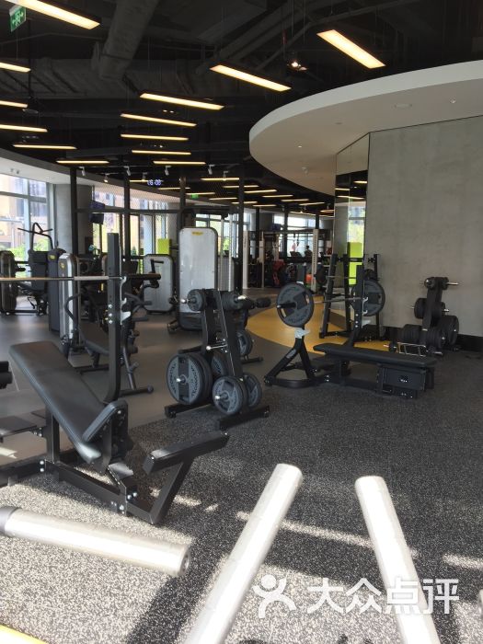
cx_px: 242
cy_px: 322
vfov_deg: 61.7
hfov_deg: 48.2
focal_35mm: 29
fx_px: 540
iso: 32
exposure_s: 1/50
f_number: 2.2
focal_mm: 4.15
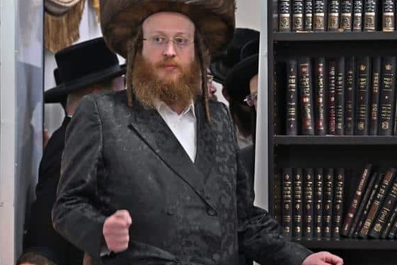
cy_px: 127
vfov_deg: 7.5
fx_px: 2018
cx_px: 138
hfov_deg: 11.2
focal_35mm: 183
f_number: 4
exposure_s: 1/200
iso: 500
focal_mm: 101
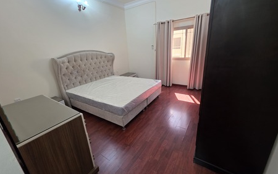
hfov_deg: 105.3
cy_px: 85
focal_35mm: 14
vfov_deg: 78.6
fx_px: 106
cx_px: 139
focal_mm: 2.2
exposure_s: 1/50
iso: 160
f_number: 1.9
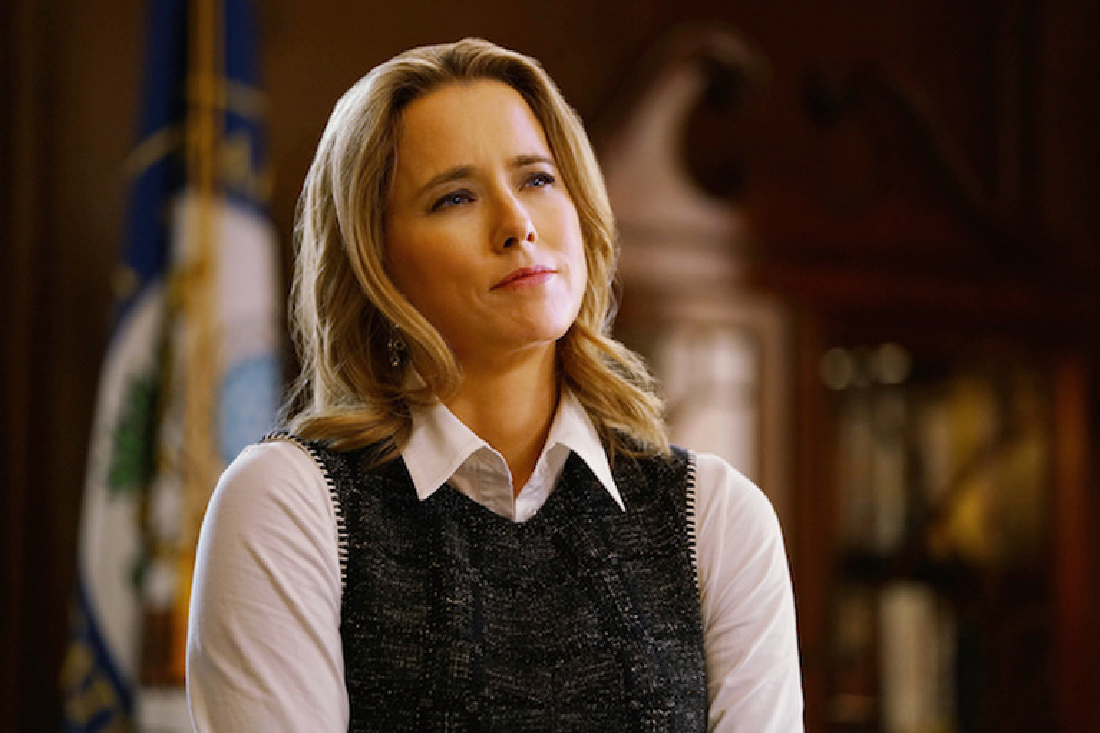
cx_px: 556
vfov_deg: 7.8
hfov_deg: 11.7
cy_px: 363
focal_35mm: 176
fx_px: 5376
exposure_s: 1/80
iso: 1600
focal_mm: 173
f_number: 2.8
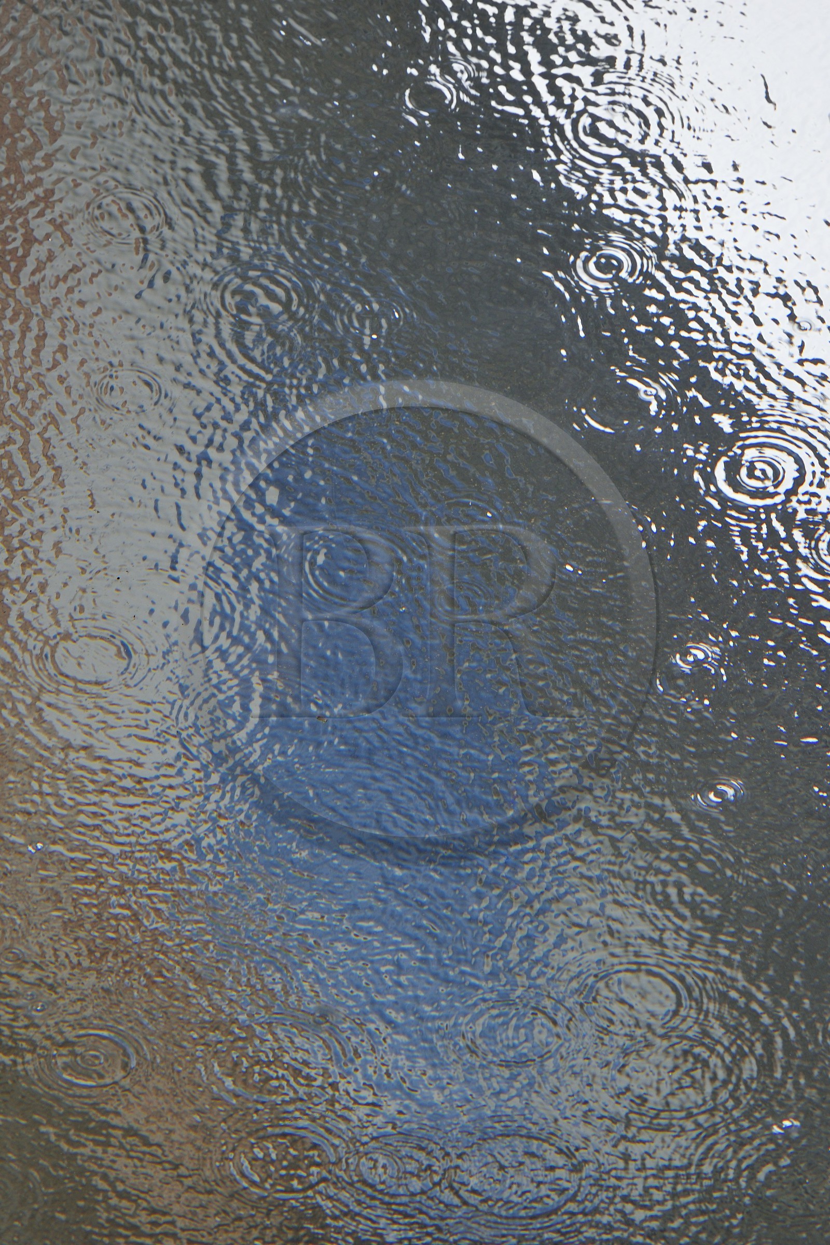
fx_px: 6916
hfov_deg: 6.9
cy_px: 622
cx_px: 415
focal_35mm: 200
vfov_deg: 10.3
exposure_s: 1/200
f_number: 9
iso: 400
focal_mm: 200
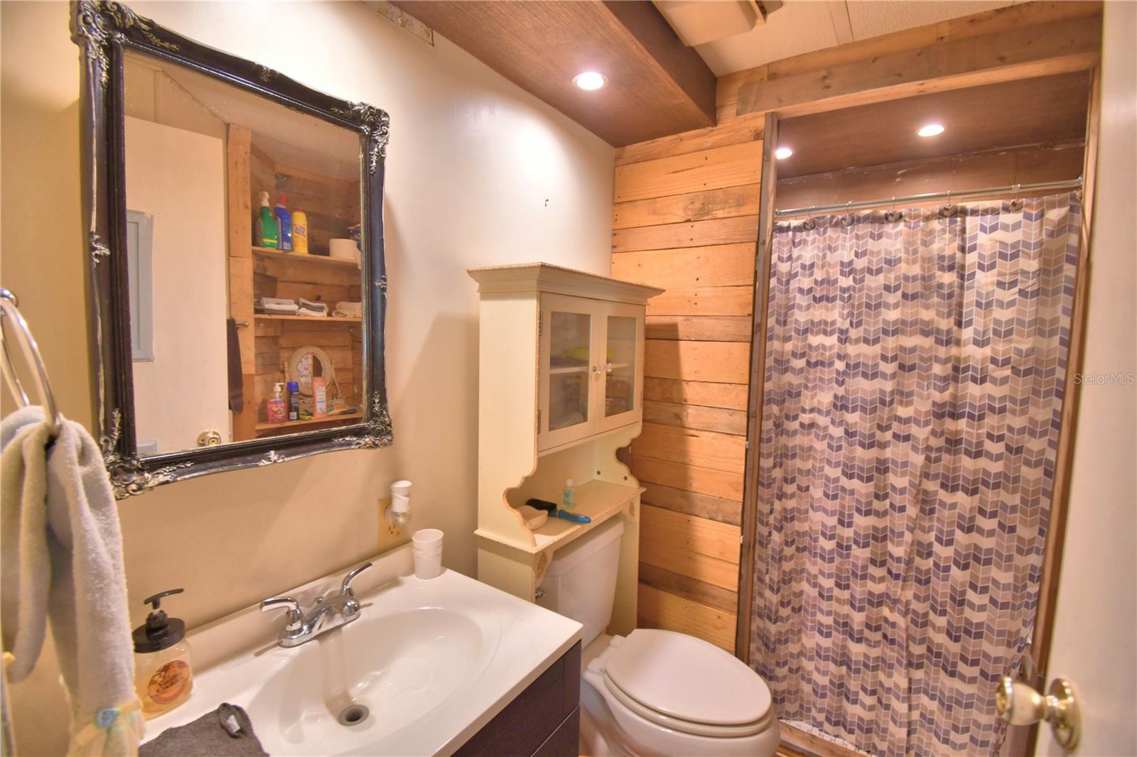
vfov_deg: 77.3
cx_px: 568
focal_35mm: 15
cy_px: 378
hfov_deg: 100.4
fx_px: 474
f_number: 4.5
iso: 450
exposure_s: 1/30
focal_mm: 10
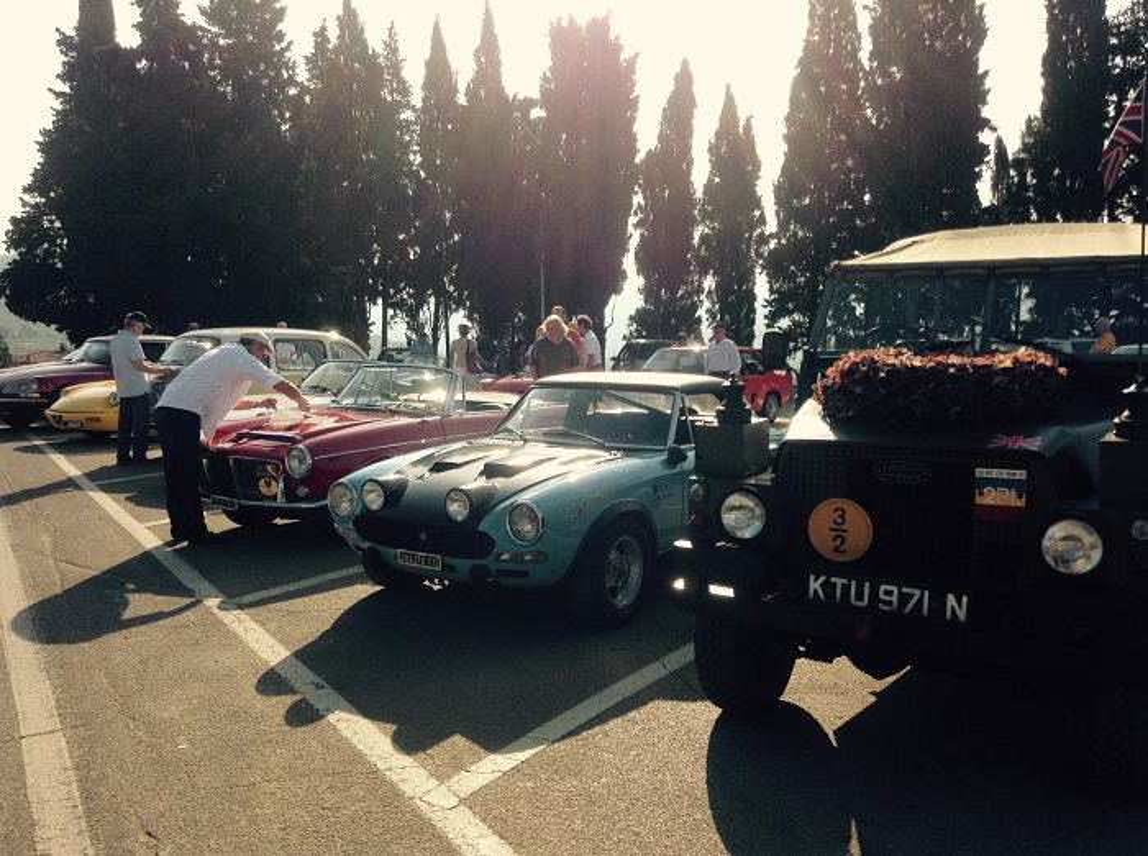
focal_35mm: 33
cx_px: 574
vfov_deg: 42.8
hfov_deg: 55.4
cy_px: 428
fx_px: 1092
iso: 25
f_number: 2.4
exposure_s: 1/1034
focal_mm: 3.3
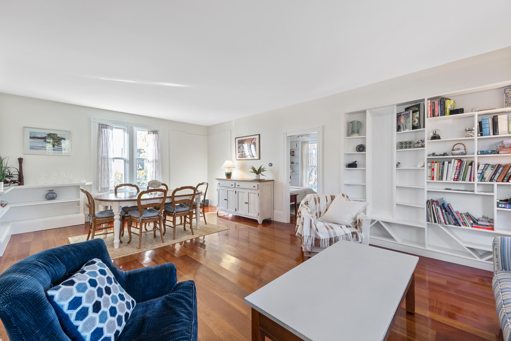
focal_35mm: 14
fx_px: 199
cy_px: 170
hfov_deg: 104.3
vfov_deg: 81.2
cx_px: 256
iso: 500
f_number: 8
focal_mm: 9.4
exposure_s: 1/5
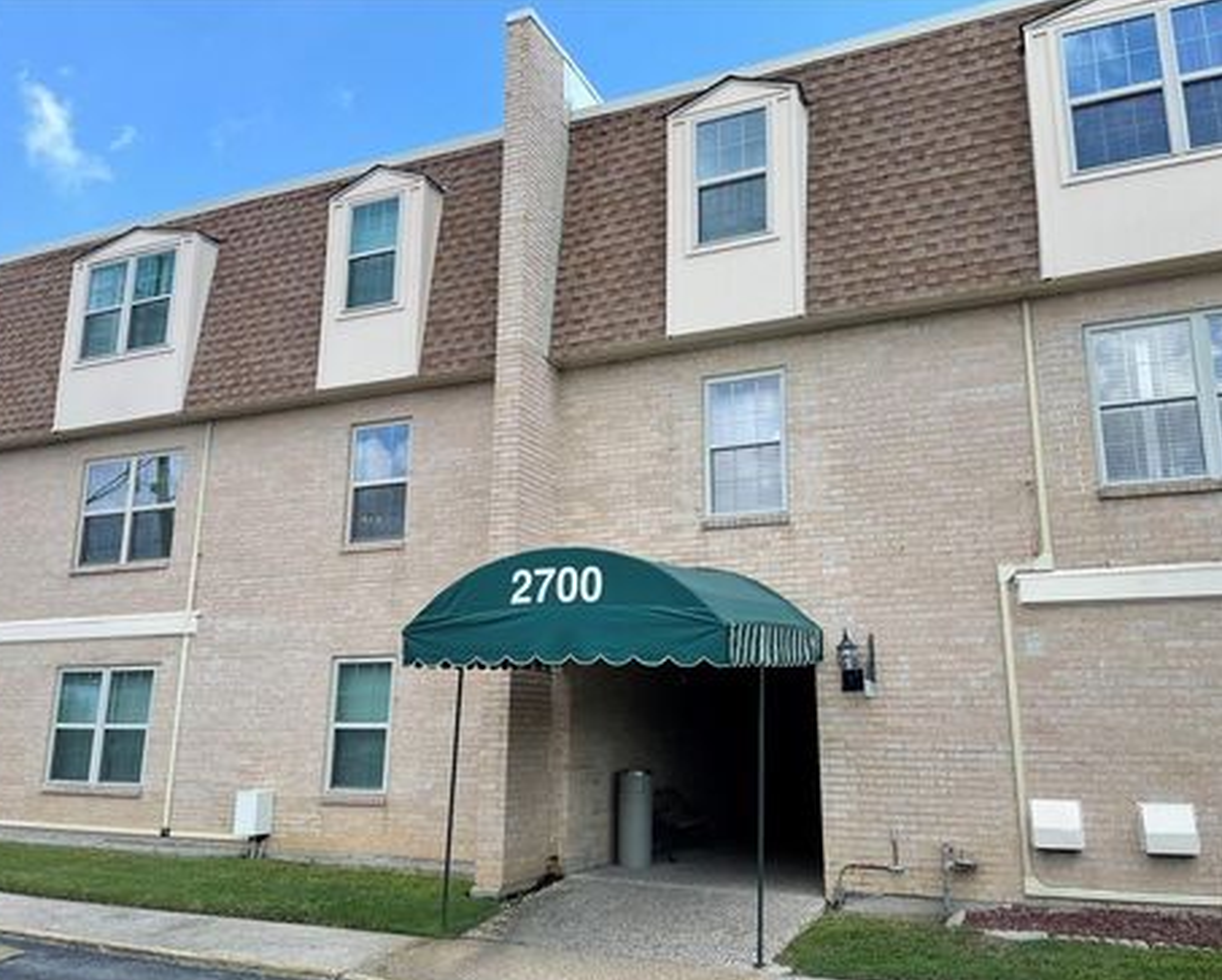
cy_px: 501
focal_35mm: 28
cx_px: 634
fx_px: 1013
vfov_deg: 51.6
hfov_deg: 62.2
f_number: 1.6
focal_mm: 4.2
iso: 32
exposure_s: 1/1715
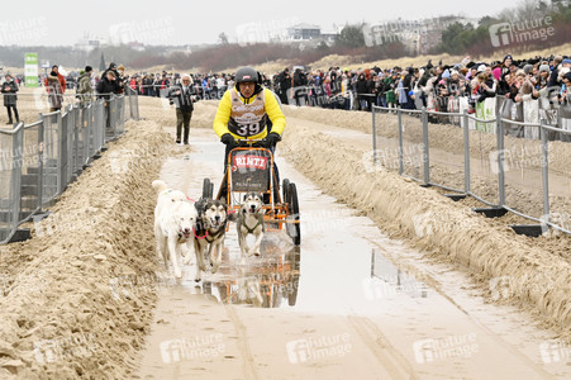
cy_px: 190
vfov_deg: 6.9
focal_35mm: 200
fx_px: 3170
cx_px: 286
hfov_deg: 10.3
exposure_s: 1/800
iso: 4000
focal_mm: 200
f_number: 14
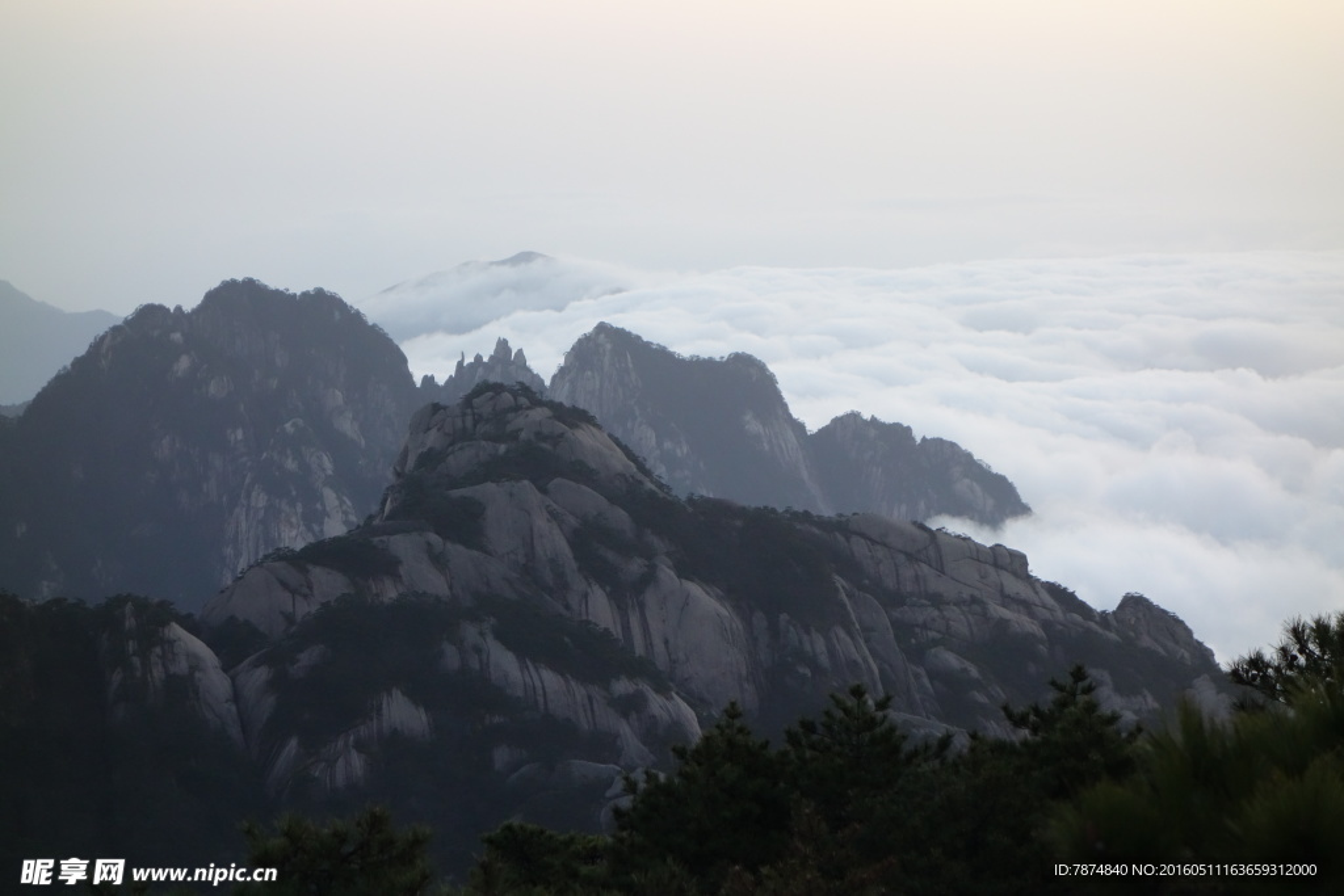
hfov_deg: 20.4
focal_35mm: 100
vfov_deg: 13.7
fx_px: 3734
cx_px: 672
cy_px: 448
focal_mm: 37.1
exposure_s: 1/100
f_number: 5.6
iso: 800
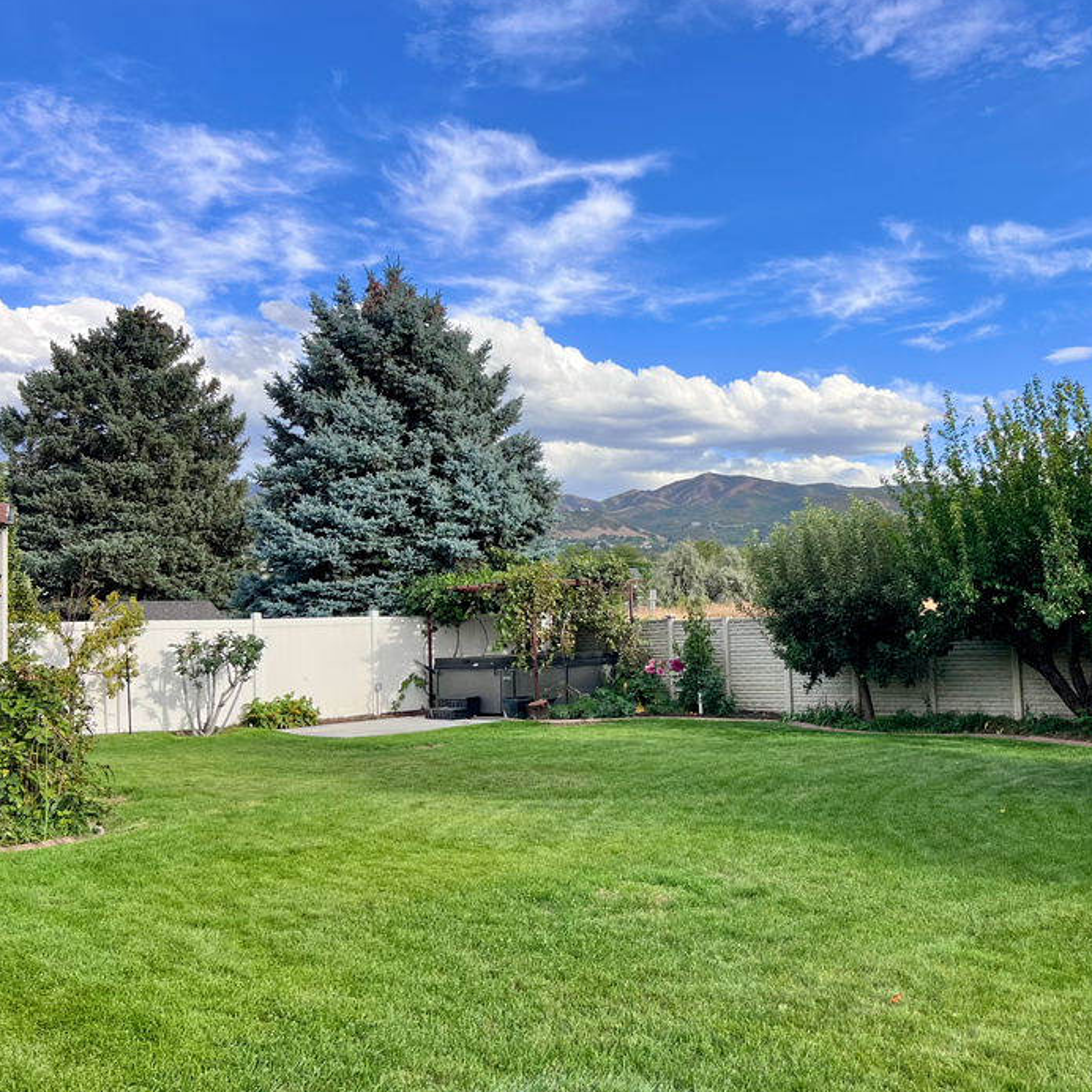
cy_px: 573
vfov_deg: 48.4
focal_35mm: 34
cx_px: 731
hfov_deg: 47.6
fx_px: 1213
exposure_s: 1/1468
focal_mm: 5.7
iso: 50
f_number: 1.5
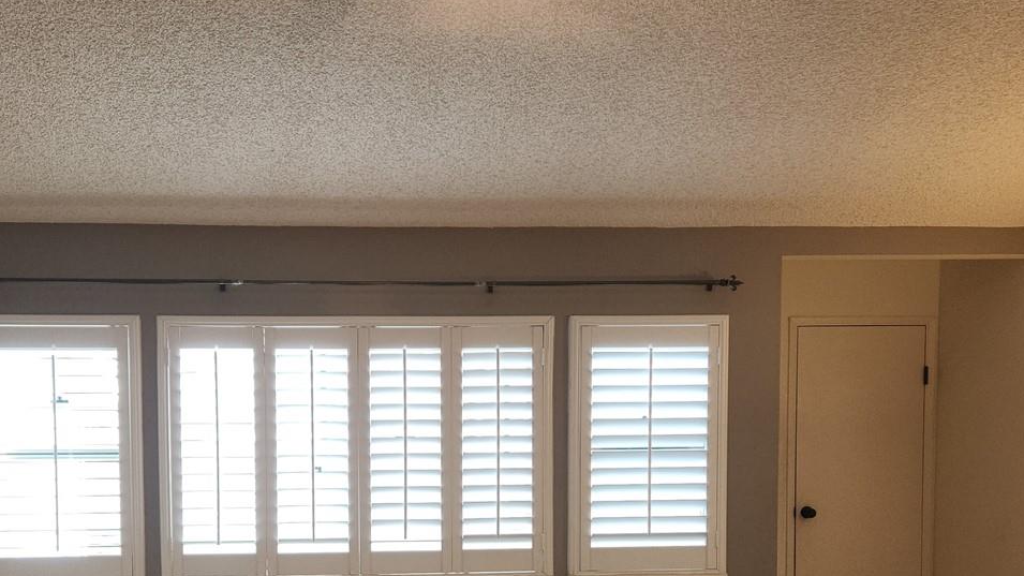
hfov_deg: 48.0
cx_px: 394
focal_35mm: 42
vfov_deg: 27.5
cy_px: 501
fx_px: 1140
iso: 50
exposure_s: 1/60
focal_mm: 5.4
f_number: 1.8
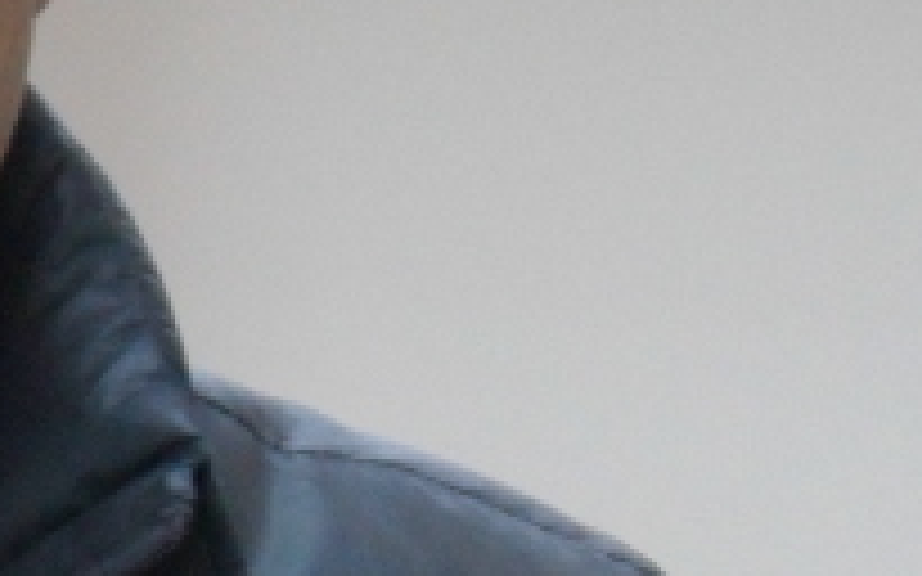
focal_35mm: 185
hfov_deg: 10.9
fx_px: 4647
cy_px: 436
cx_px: -495
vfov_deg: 7.1
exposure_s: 1/30
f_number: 2.8
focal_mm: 6.2
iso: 200
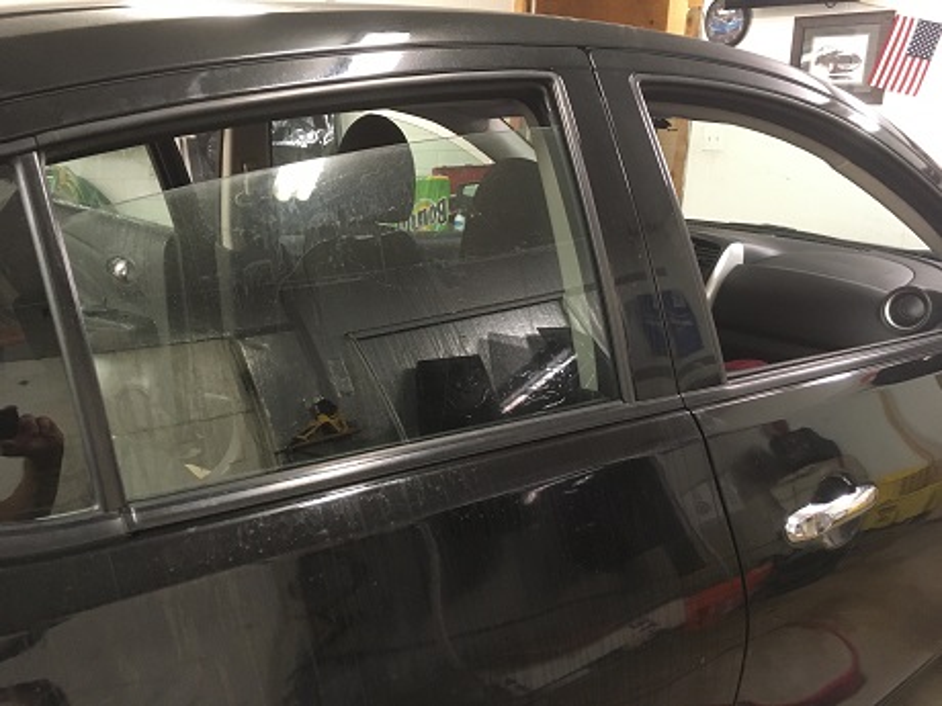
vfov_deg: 48.2
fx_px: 789
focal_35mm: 29
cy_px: 353
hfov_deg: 61.7
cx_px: 471
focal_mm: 4.15
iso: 200
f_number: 2.2
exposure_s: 1/24
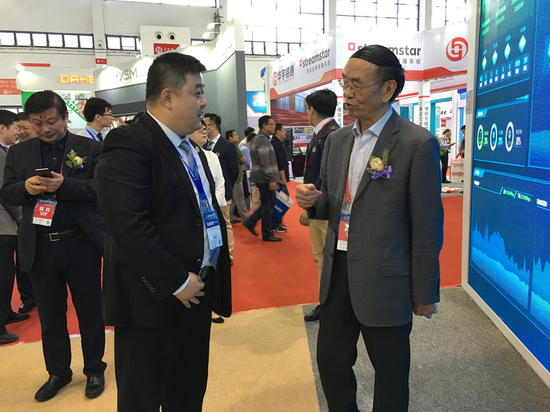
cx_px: 275
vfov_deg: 48.2
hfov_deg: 61.7
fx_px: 461
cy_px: 206
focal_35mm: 29
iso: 40
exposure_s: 1/17
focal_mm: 4.15
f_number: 2.2
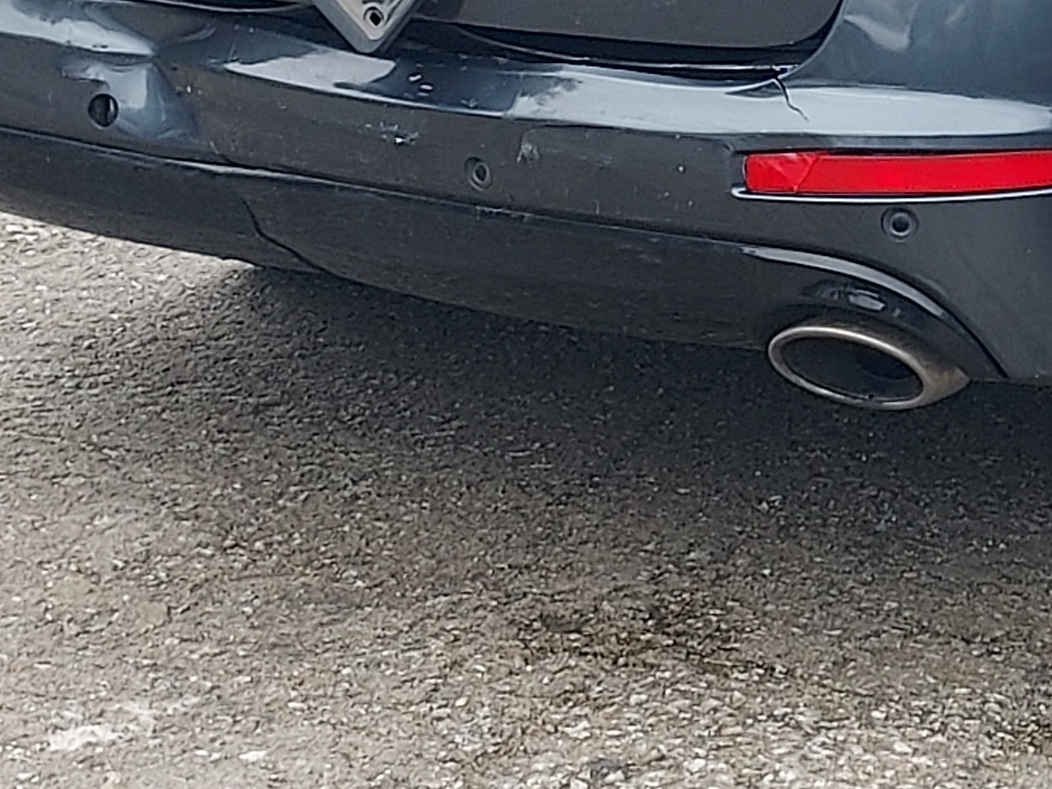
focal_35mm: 71
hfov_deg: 25.8
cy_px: -122
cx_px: 1092
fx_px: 2158
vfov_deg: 19.7
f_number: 1.8
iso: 40
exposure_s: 1/230
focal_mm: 4.6
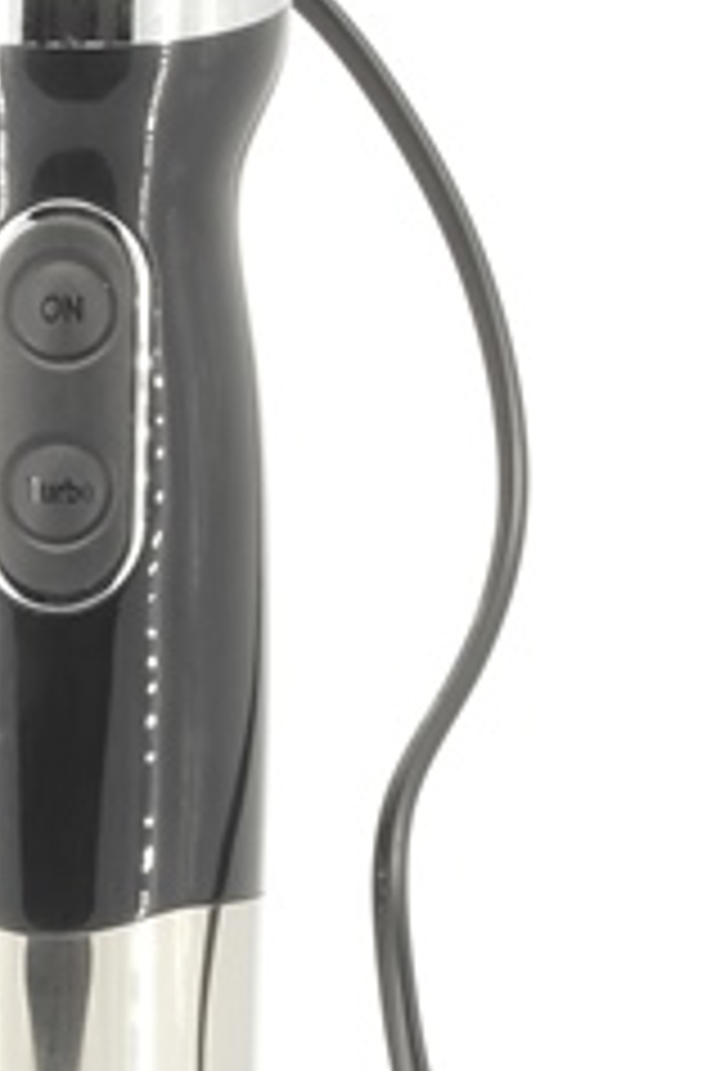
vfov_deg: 12.5
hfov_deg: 8.8
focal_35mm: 155
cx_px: -160
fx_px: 4617
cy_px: 1670
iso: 200
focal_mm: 24
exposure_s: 1/1.25
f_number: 22
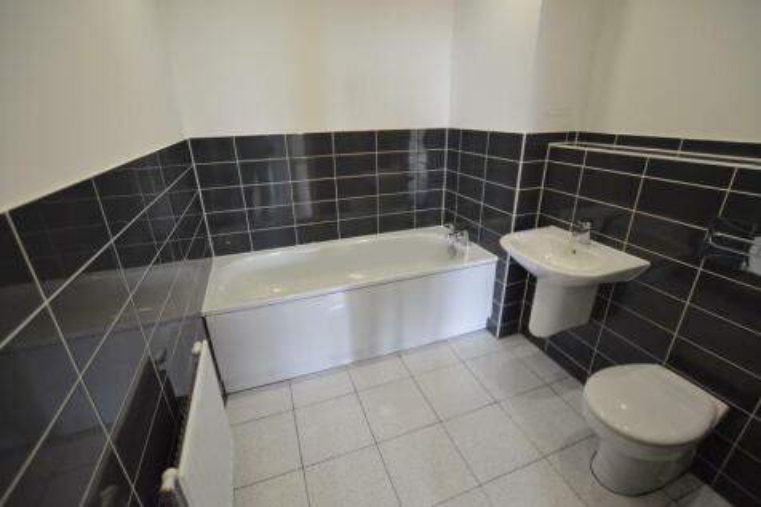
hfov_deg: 100.4
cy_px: 254
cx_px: 380
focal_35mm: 15
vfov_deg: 77.3
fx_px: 317
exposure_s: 1/60
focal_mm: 10
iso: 1100
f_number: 3.5
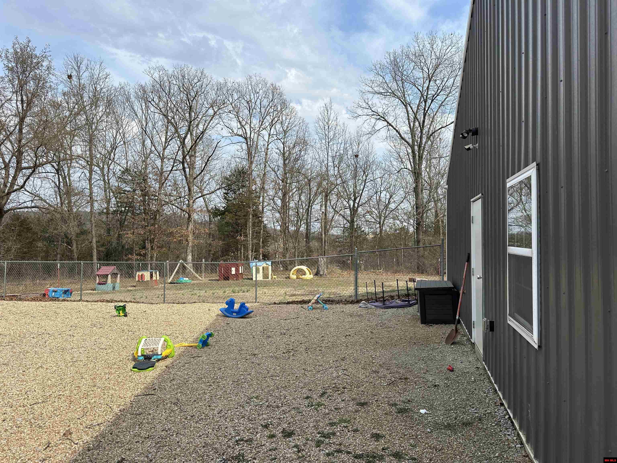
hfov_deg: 71.6
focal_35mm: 24
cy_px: 232
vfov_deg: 56.8
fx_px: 428
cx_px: 308
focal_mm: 6.86
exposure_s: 1/3861
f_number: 1.78
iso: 80
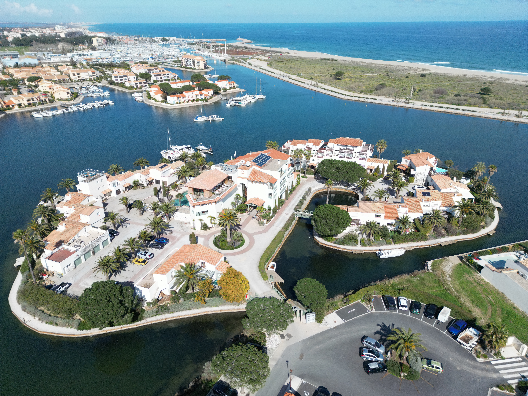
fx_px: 366
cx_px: 264
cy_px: 198
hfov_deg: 71.6
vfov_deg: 56.8
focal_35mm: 24
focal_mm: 6.72
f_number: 1.7
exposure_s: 1/4000
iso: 200
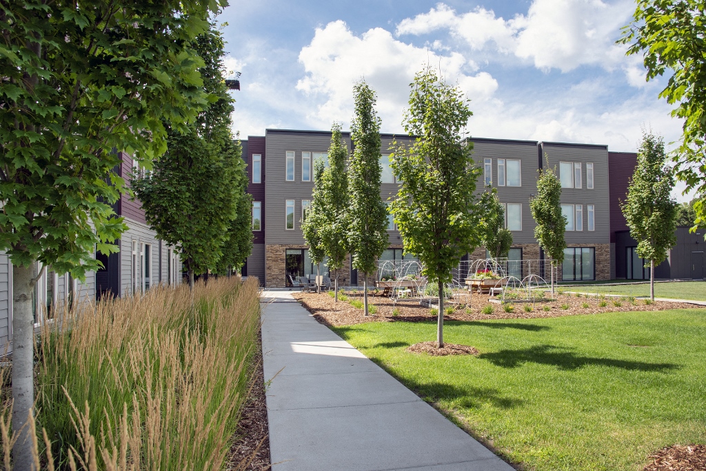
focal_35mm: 24
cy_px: 236
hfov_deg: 73.7
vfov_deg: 53.2
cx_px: 353
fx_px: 471
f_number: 8
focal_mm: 24
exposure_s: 1/250
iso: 200
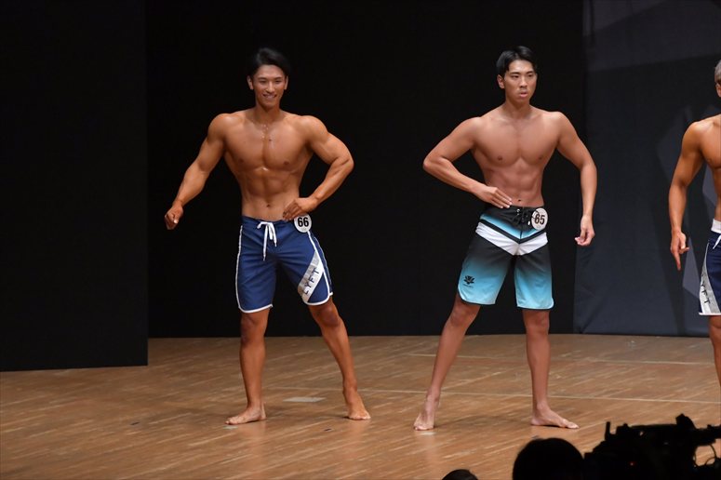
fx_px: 5405
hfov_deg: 7.6
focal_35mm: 270
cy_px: 240
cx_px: 360
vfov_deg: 5.1
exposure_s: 1/400
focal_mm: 180
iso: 6400
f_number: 5.6
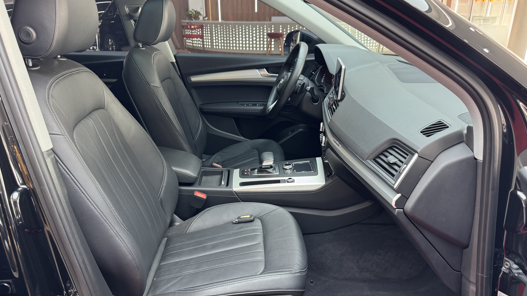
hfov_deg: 69.9
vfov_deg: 42.8
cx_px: 261
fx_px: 377
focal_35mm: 27
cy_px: 167
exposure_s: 1/50
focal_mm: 6.76
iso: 400
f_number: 1.78
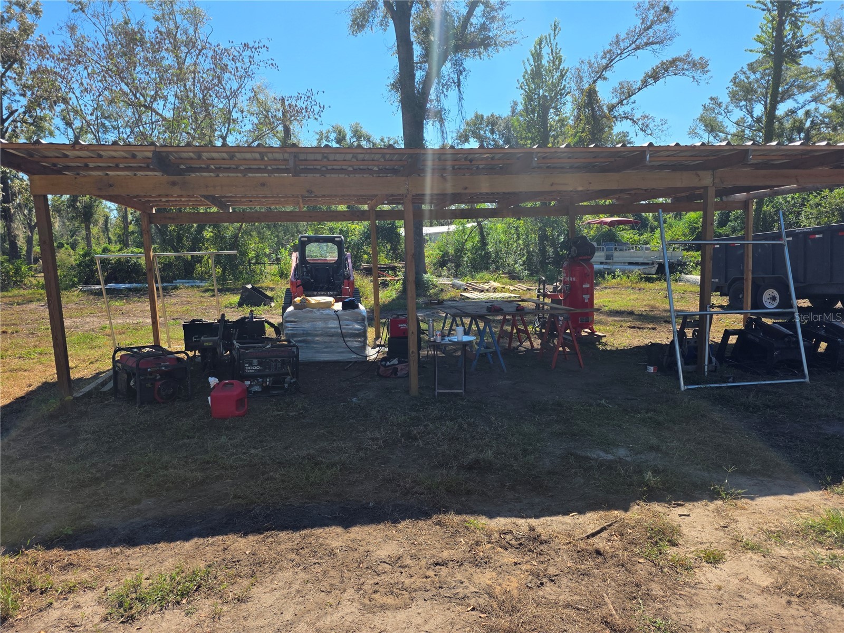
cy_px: 316
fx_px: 561
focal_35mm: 23
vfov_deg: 58.9
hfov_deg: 73.9
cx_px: 422
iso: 80
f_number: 1.7
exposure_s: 1/3972
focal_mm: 6.25
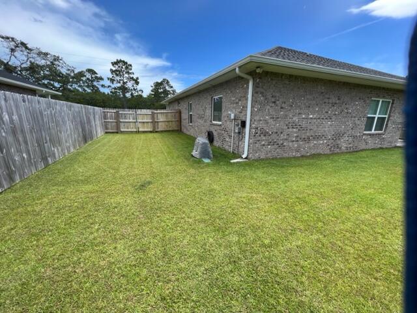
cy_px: 156
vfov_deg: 89.9
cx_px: 208
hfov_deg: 106.2
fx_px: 157
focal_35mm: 13
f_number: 1.8
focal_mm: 1.57
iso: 32
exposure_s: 1/528
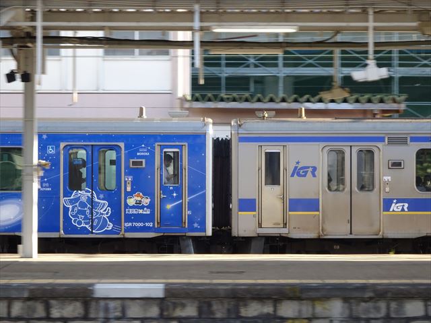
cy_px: 162
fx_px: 1818
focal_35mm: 146
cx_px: 216
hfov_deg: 13.5
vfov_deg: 10.2
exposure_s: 1/160
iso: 320
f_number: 5.6
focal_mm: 24.99
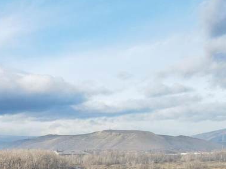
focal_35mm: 81
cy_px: 269
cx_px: -36
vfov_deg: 16.3
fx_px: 529
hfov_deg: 22.5
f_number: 2.8
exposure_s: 1/400
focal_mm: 4.5
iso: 100
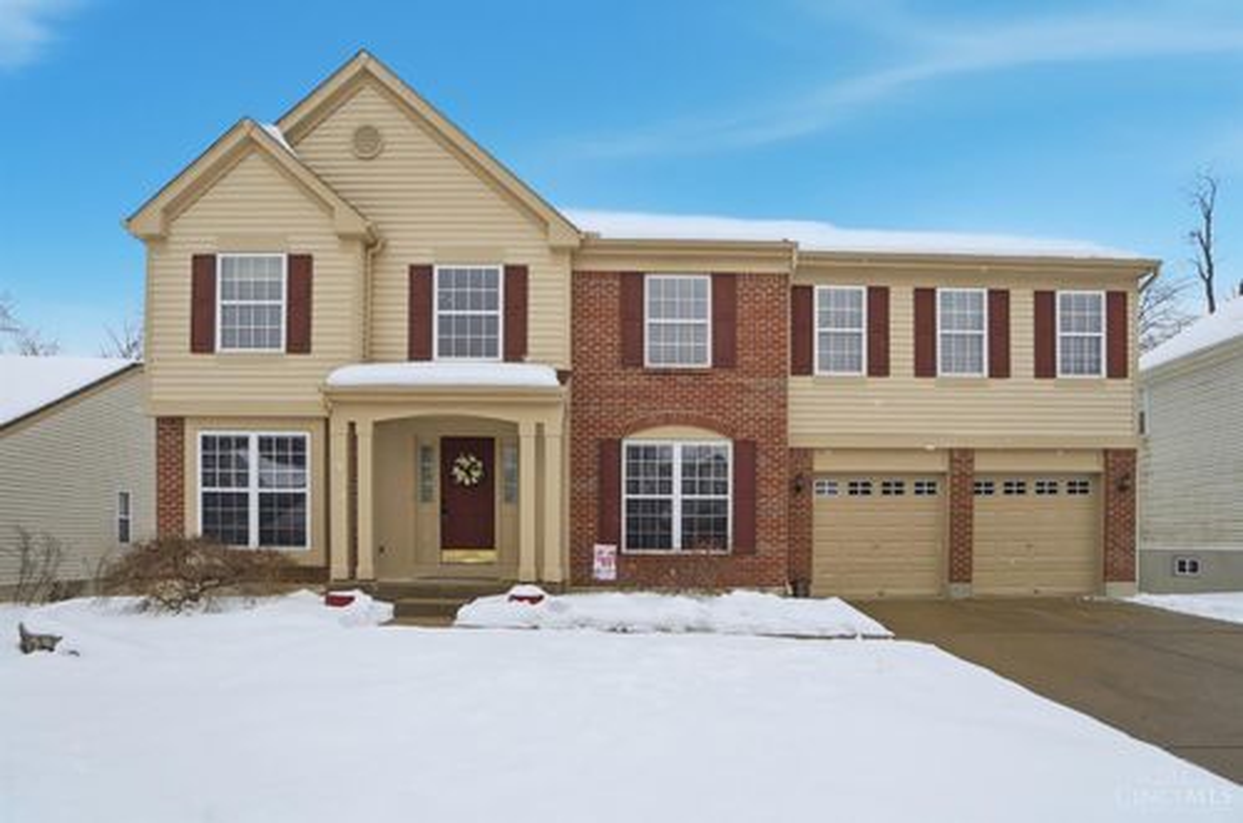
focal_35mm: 15
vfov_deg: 77.1
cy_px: 412
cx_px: 622
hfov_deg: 100.5
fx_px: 517
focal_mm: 10
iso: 100
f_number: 4.5
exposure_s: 1/4000
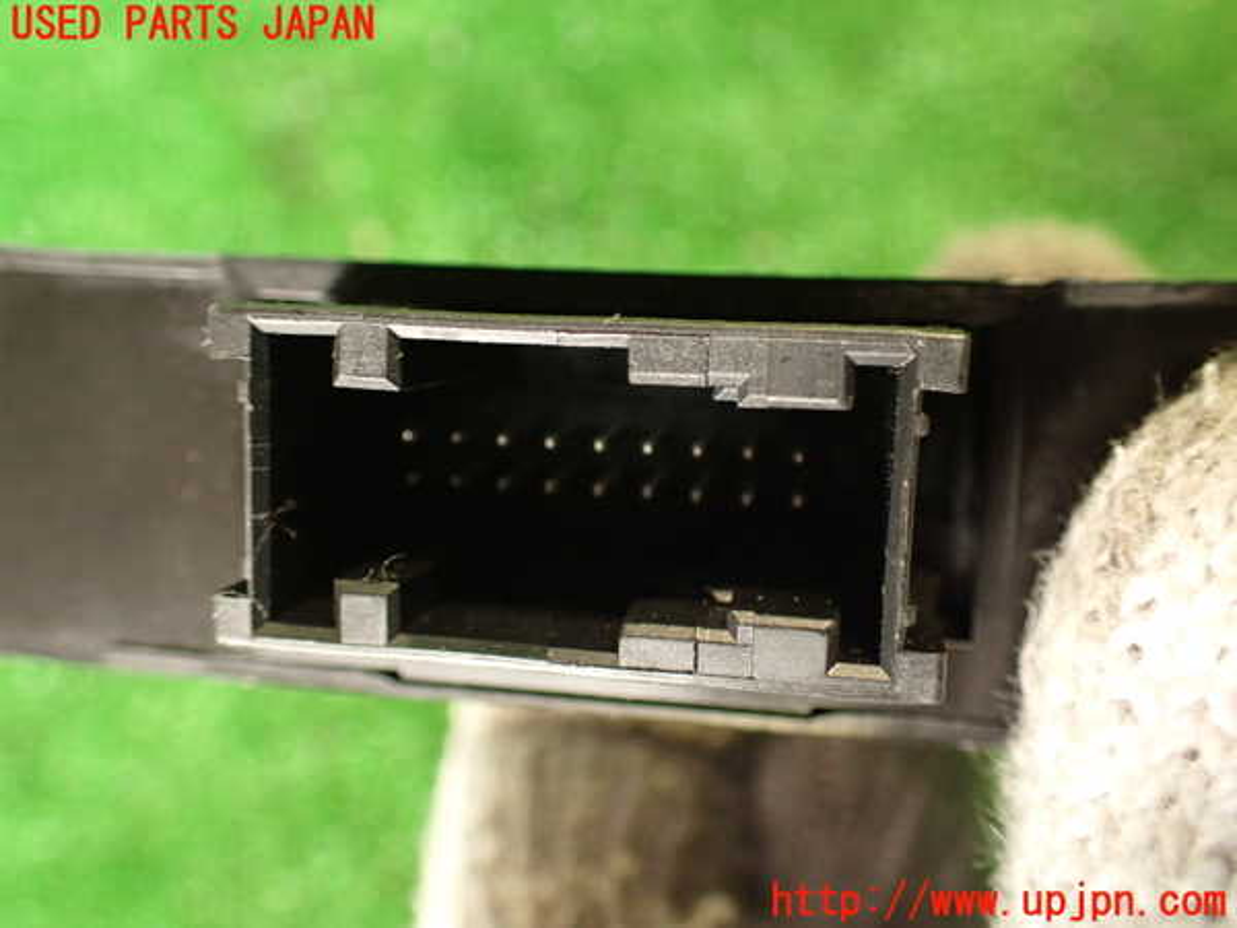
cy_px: 464
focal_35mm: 32
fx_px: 1144
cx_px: 618
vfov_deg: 44.2
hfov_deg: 56.8
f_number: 2.4
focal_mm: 5.79
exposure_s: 1/30
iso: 640
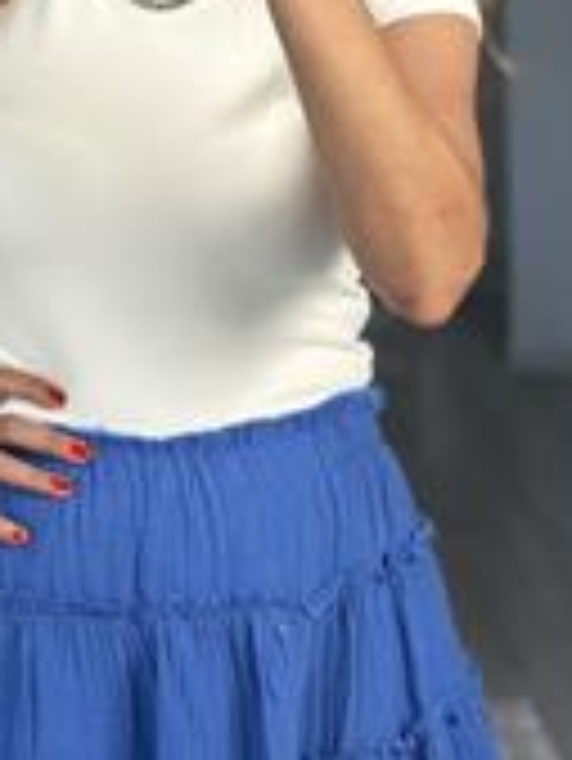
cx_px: 113
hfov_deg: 10.3
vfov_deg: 13.7
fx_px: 3169
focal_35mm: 144
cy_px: 252
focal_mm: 6.86
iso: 100
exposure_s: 1/121
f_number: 1.78
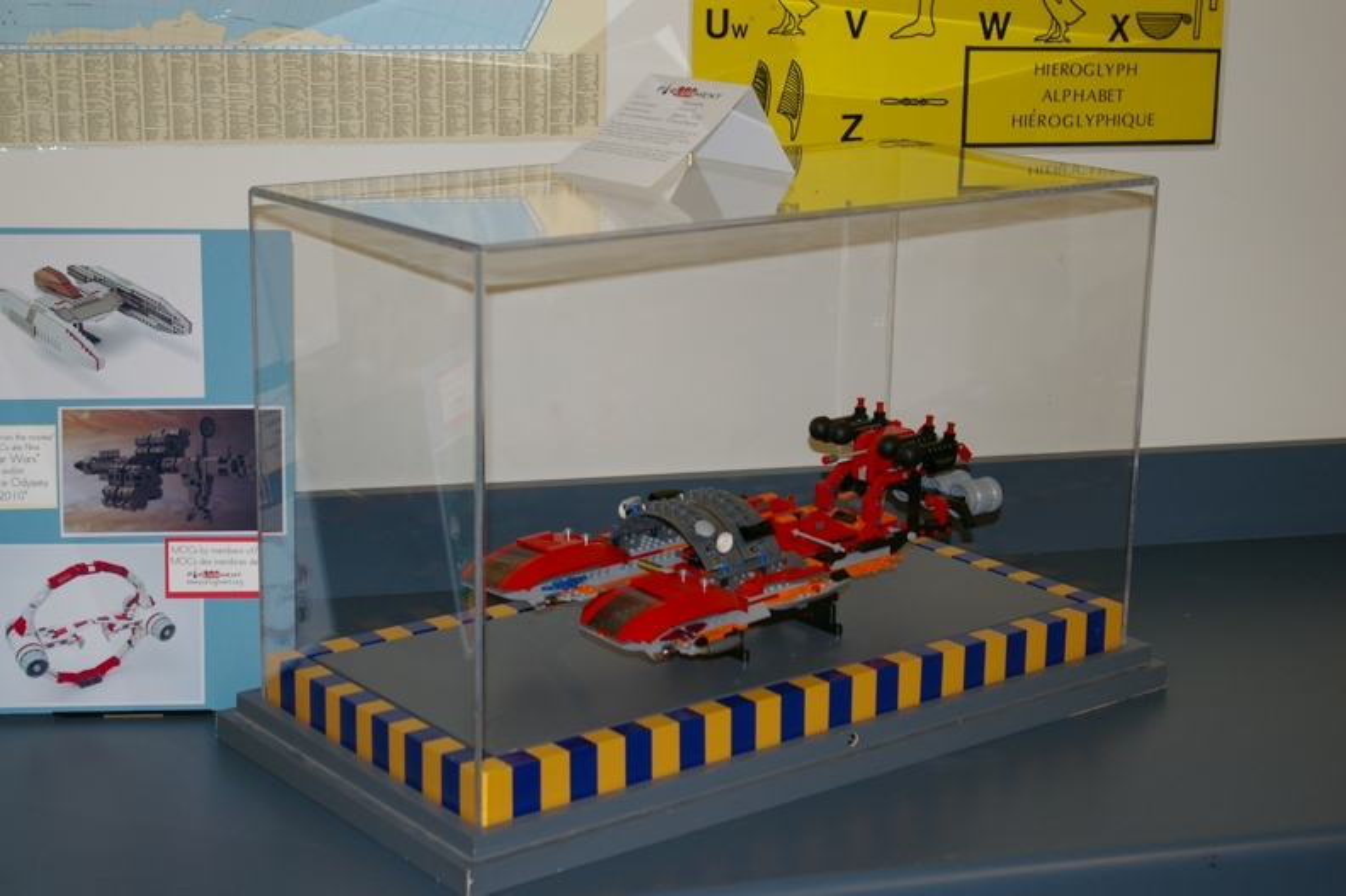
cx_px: 673
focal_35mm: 60
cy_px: 448
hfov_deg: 33.4
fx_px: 2242
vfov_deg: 22.6
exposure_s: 1/60
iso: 400
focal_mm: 40
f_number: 4.5
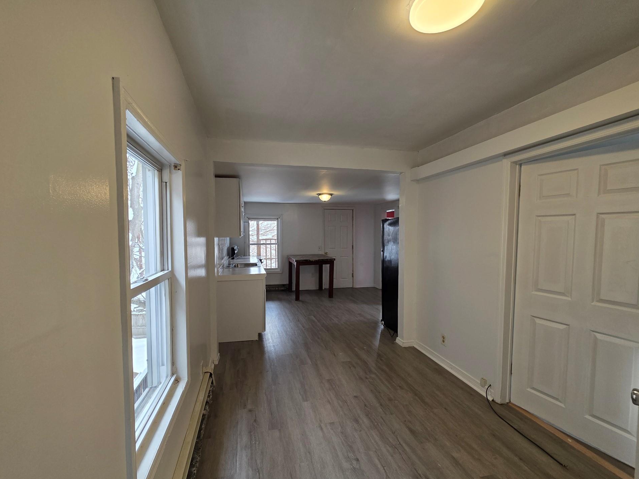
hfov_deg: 102.0
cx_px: 304
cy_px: 247
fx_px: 258
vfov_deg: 85.6
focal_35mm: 14
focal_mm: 2.2
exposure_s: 1/120
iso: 160
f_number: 1.9
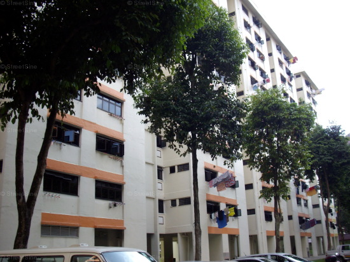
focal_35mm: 37
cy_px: 131
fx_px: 374
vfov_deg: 38.6
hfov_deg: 50.2
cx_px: 175
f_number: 2.8
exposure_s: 1/200
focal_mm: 6.2
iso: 80
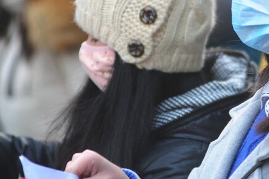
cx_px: 270
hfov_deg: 3.8
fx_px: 4071
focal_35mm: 545
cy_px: 14
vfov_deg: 2.5
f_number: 2.8
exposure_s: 1/400
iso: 1250
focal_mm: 200
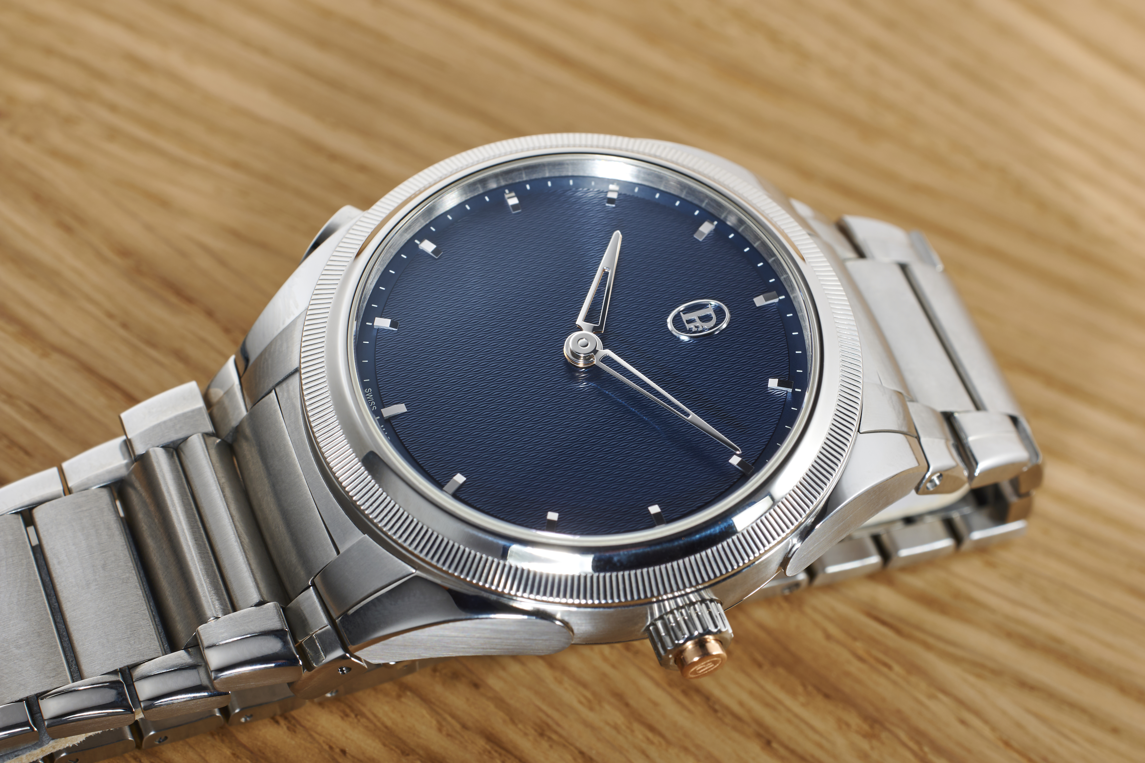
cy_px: 382
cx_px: 572
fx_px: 2862
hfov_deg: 22.6
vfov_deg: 15.2
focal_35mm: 90
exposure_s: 1/160
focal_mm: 60
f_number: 13
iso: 100
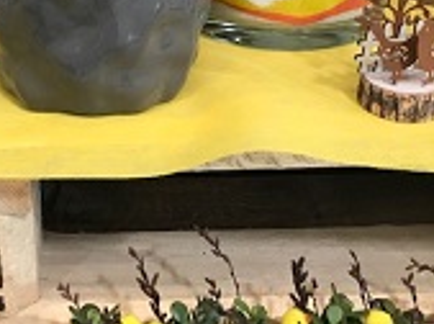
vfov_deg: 23.9
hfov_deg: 32.4
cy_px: -8
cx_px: 85
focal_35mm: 58
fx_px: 726
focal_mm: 3.99
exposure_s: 1/25
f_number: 1.8
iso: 40
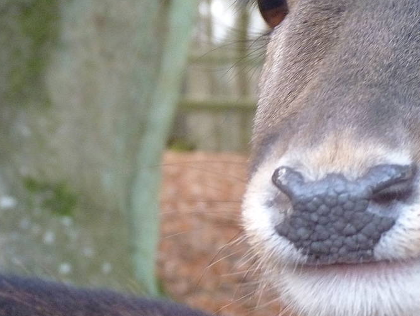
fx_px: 2270
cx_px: 479
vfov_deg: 7.9
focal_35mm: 187
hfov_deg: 10.4
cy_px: 37
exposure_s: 1/50
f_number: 3.4
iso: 400
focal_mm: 13.8
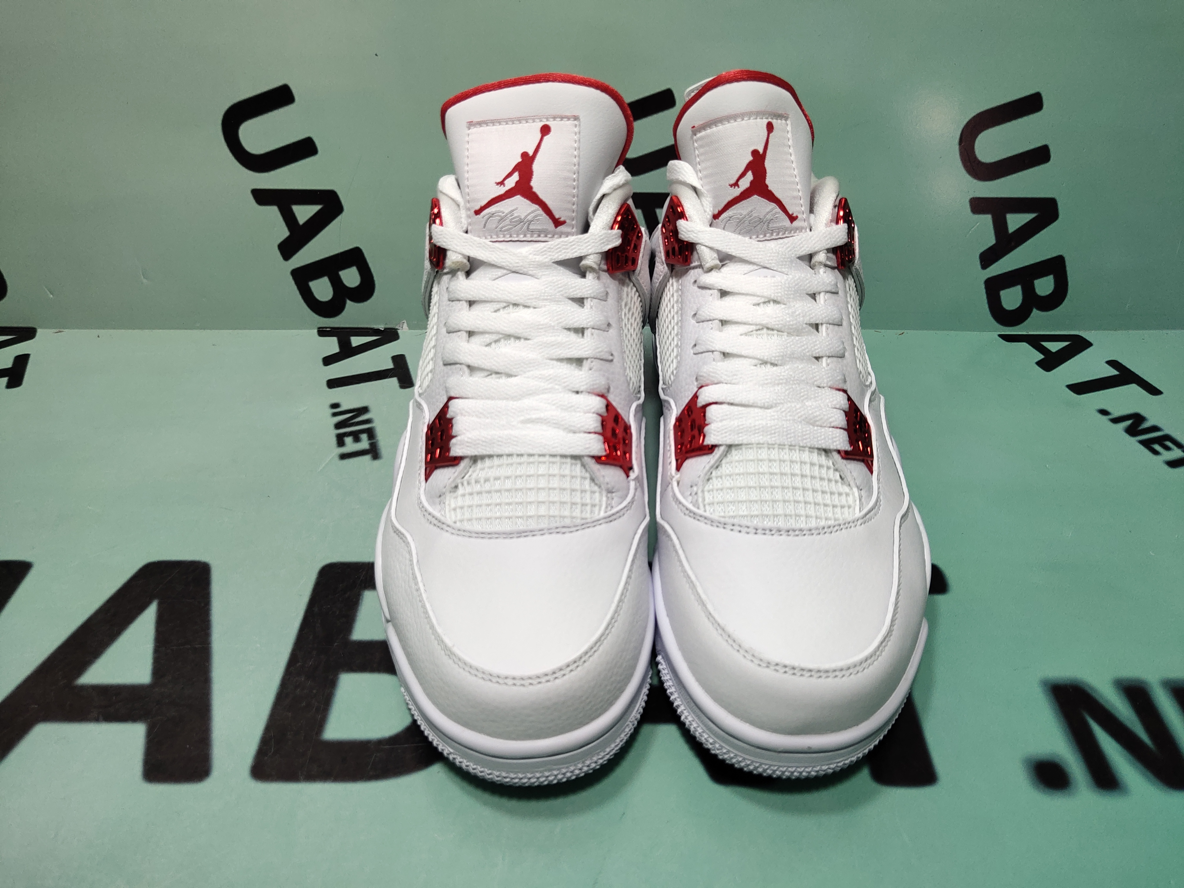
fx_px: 1026
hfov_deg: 60.0
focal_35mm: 30
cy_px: 444
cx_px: 592
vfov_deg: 46.8
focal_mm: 4.35
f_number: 1.79
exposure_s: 1/100
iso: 65
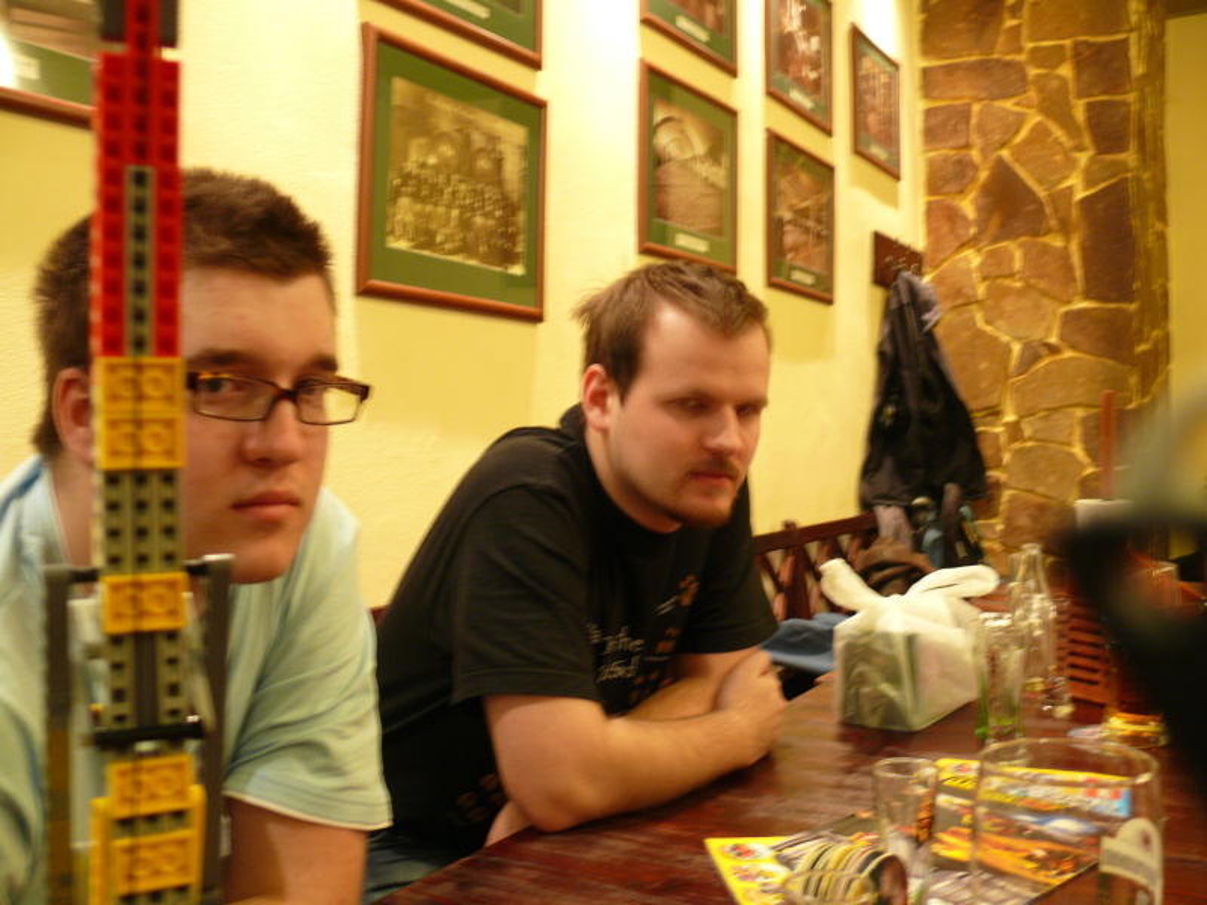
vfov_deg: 40.7
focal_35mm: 35
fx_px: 1220
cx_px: 604
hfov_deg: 52.6
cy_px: 452
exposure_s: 1
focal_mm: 7.4
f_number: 2.8
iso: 100
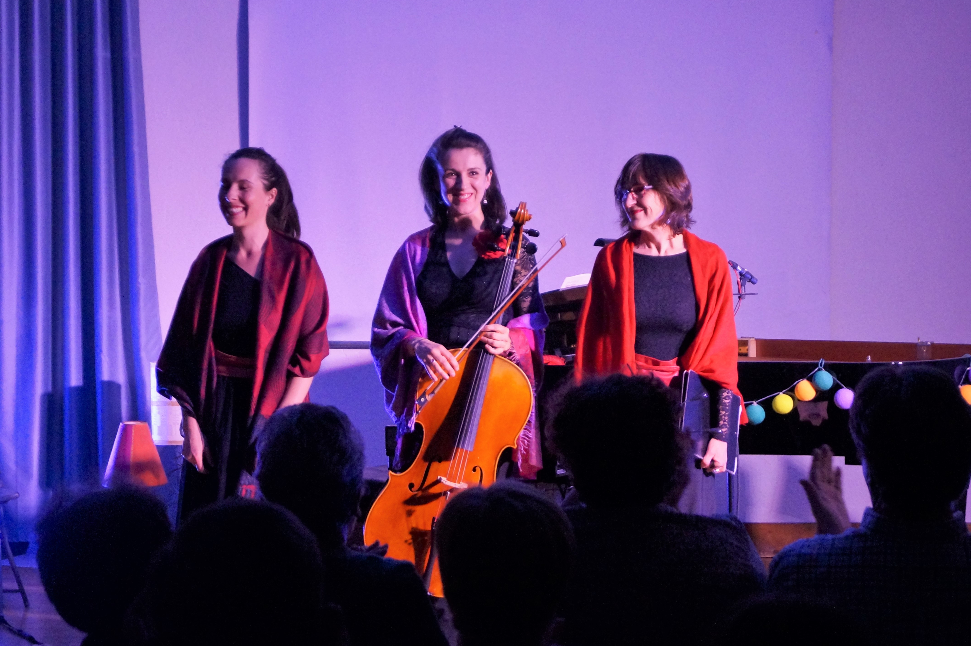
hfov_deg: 22.2
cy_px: 286
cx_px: 433
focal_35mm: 92
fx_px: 2479
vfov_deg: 14.8
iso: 1600
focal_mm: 55
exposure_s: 1/100
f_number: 5.6
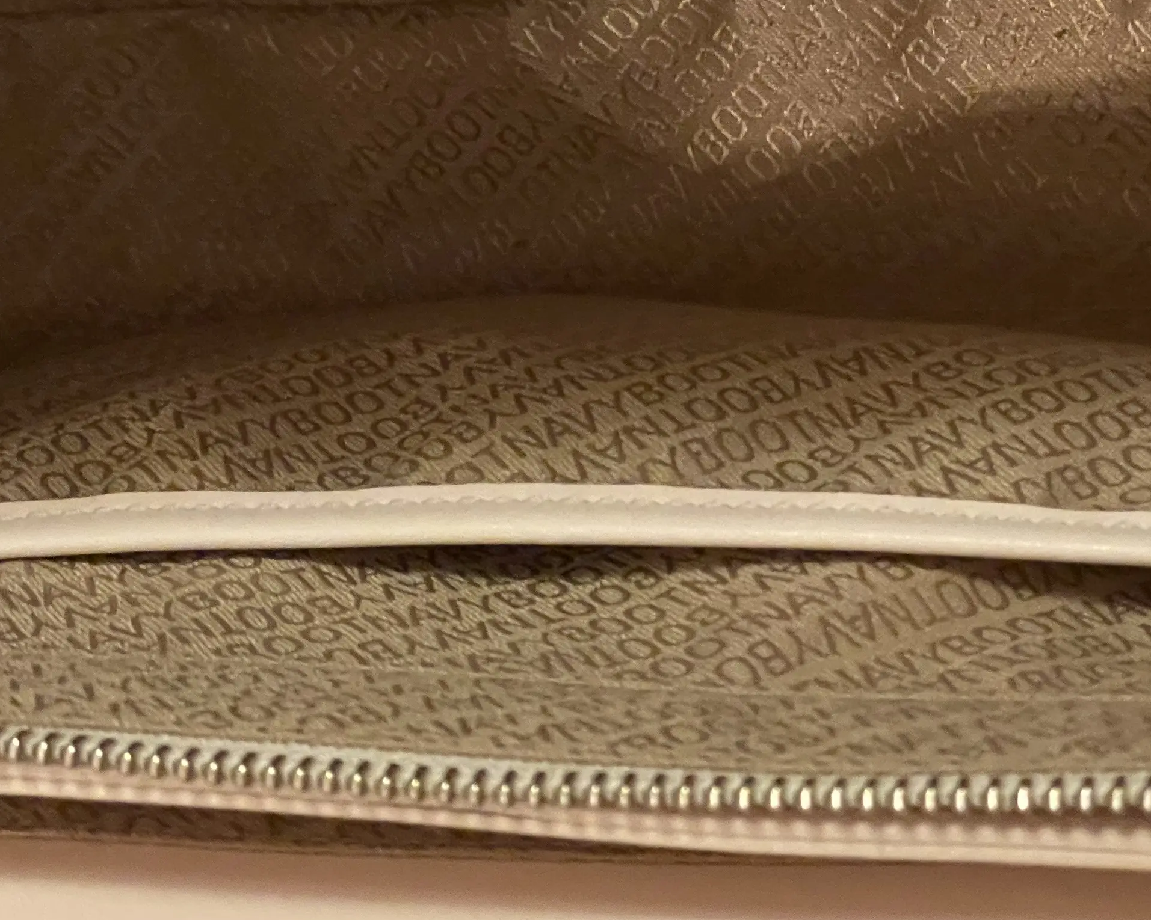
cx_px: 635
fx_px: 3645
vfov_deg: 14.3
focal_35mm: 107
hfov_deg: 17.9
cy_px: 201
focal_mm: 6
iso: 640
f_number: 2
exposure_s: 1/25
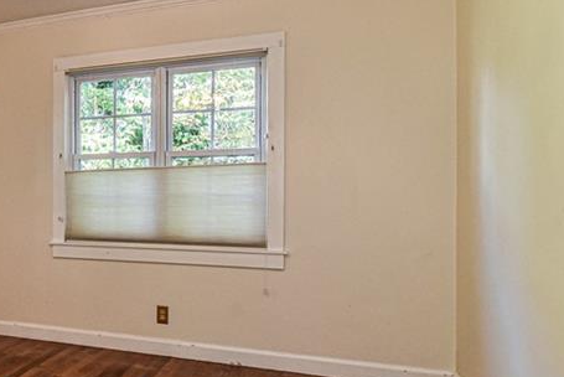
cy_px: 203
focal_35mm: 36
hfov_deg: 43.1
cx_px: -36
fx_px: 564
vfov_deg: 36.9
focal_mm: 16
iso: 1250
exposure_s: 1/100
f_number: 8
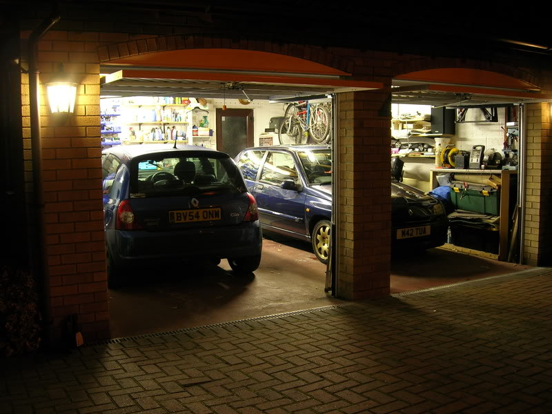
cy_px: 207
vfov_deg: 37.7
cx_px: 276
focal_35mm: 38
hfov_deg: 49.0
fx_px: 606
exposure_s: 1/2.4
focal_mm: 7.8
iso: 80
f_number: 2.8
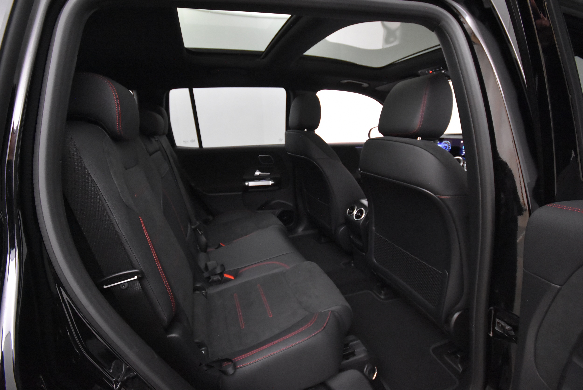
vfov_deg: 72.2
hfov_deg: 94.9
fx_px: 267
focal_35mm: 16
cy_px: 195
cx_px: 292
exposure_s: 1/60
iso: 6400
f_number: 4.2
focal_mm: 11
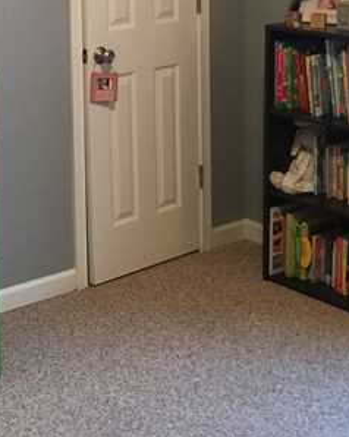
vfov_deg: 24.3
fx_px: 982
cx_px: -9
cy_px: 37
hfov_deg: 19.5
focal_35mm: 76
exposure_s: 1/10
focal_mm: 4.15
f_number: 2.2
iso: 125
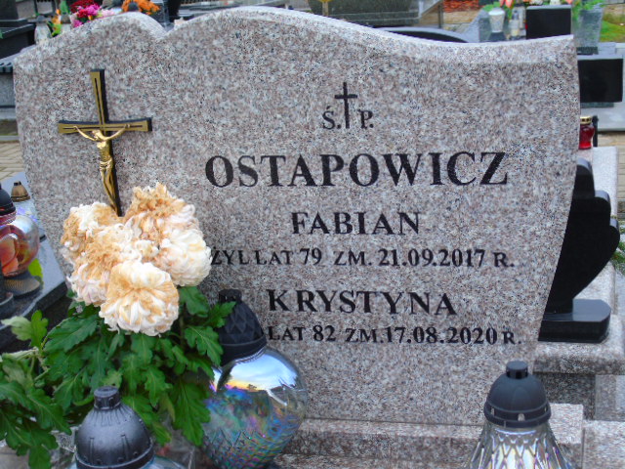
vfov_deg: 23.7
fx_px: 1119
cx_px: 312
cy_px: 234
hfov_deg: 31.2
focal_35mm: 62
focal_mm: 11
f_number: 4.5
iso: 80
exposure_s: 1/30
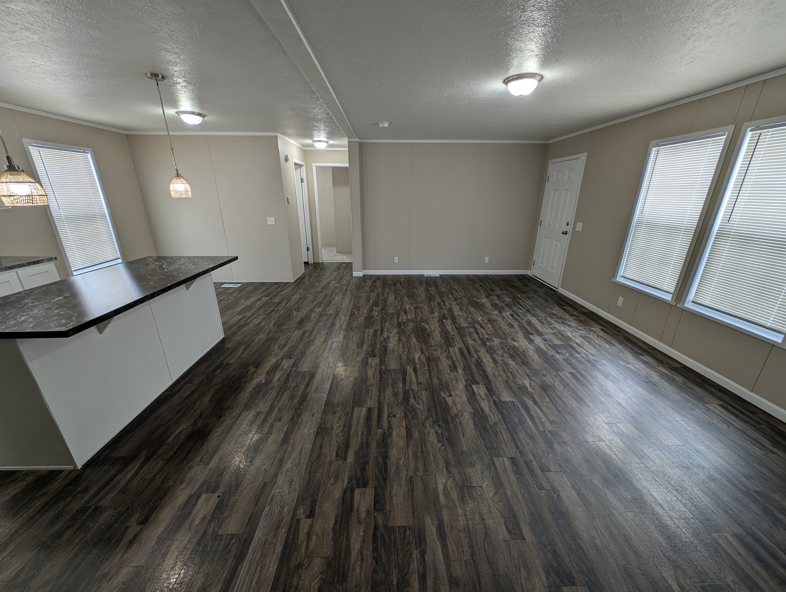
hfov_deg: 110.5
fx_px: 273
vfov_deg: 94.6
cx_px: 393
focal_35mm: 12
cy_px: 296
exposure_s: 1/60
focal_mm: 2.23
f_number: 1.95
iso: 55
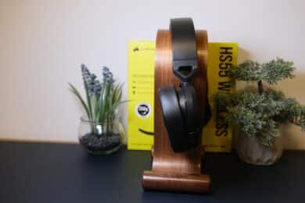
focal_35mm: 35
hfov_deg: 54.4
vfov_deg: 37.9
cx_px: 152
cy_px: 102
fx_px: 297
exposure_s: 1/34
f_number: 4
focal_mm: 23.4
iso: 400
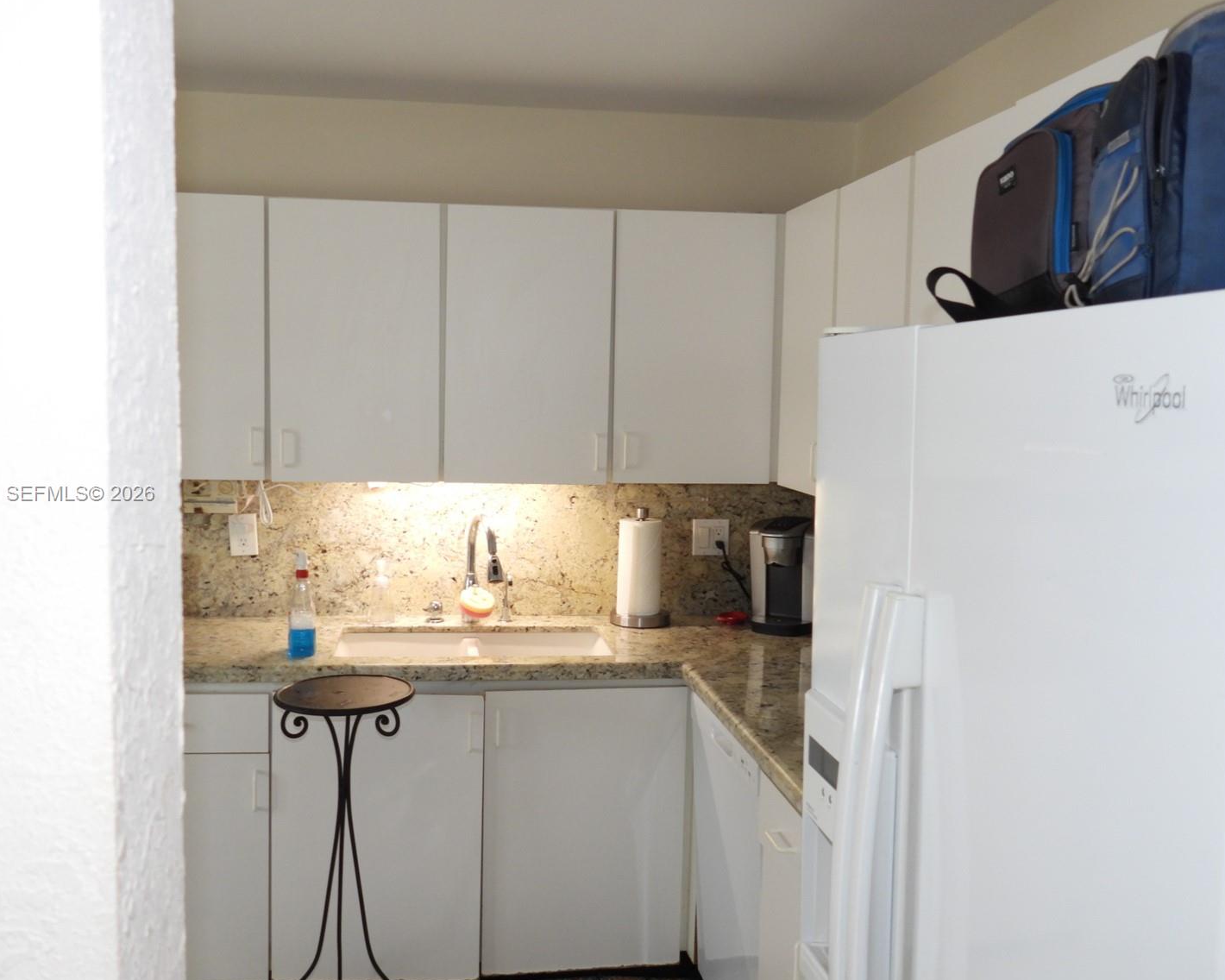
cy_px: 494
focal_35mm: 33
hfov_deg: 54.2
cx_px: 575
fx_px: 1196
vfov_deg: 44.5
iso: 140
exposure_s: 1/30
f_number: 3.2
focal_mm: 5.4
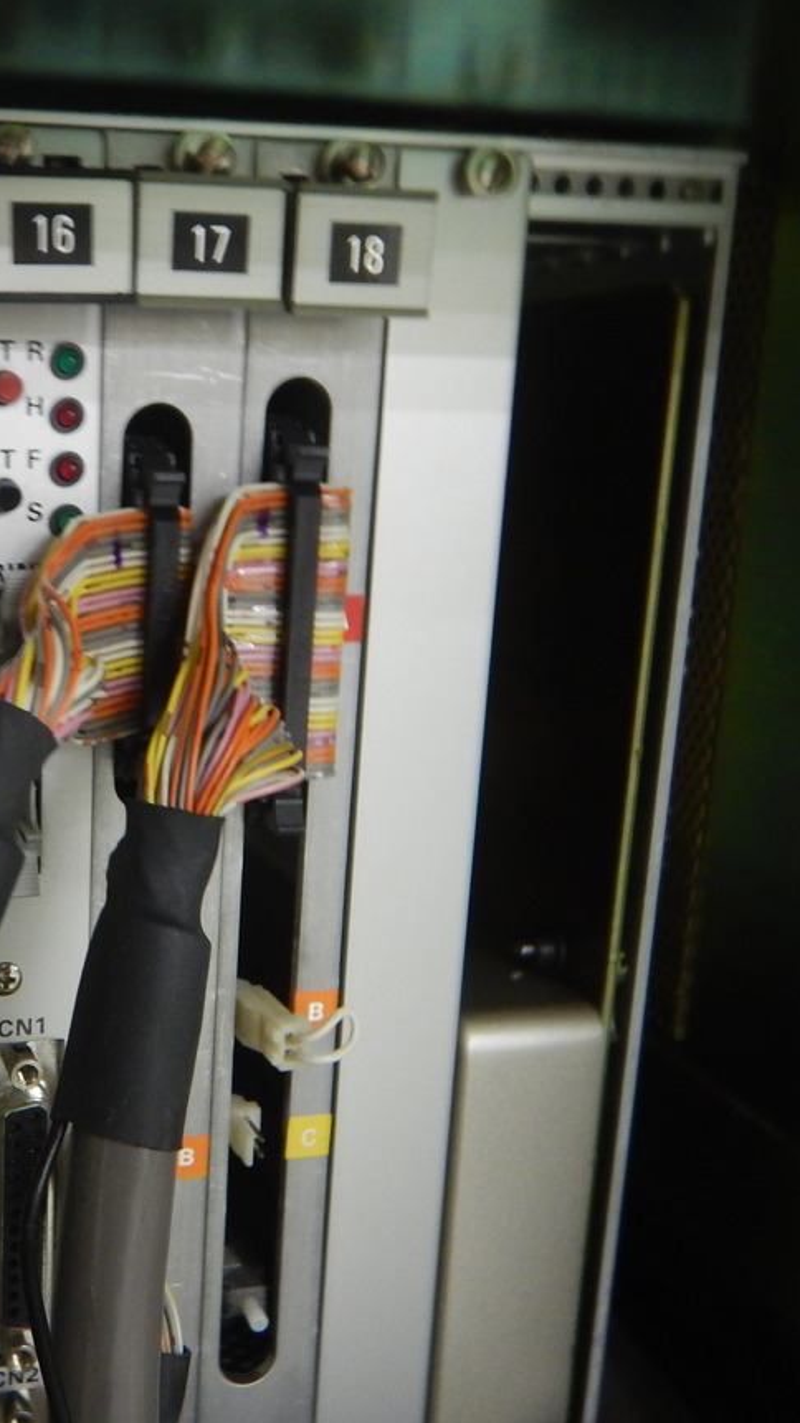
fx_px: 1321
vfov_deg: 56.6
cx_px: 38
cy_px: 711
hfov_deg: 31.6
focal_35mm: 35
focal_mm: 4.3
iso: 400
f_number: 2.8
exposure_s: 1/13
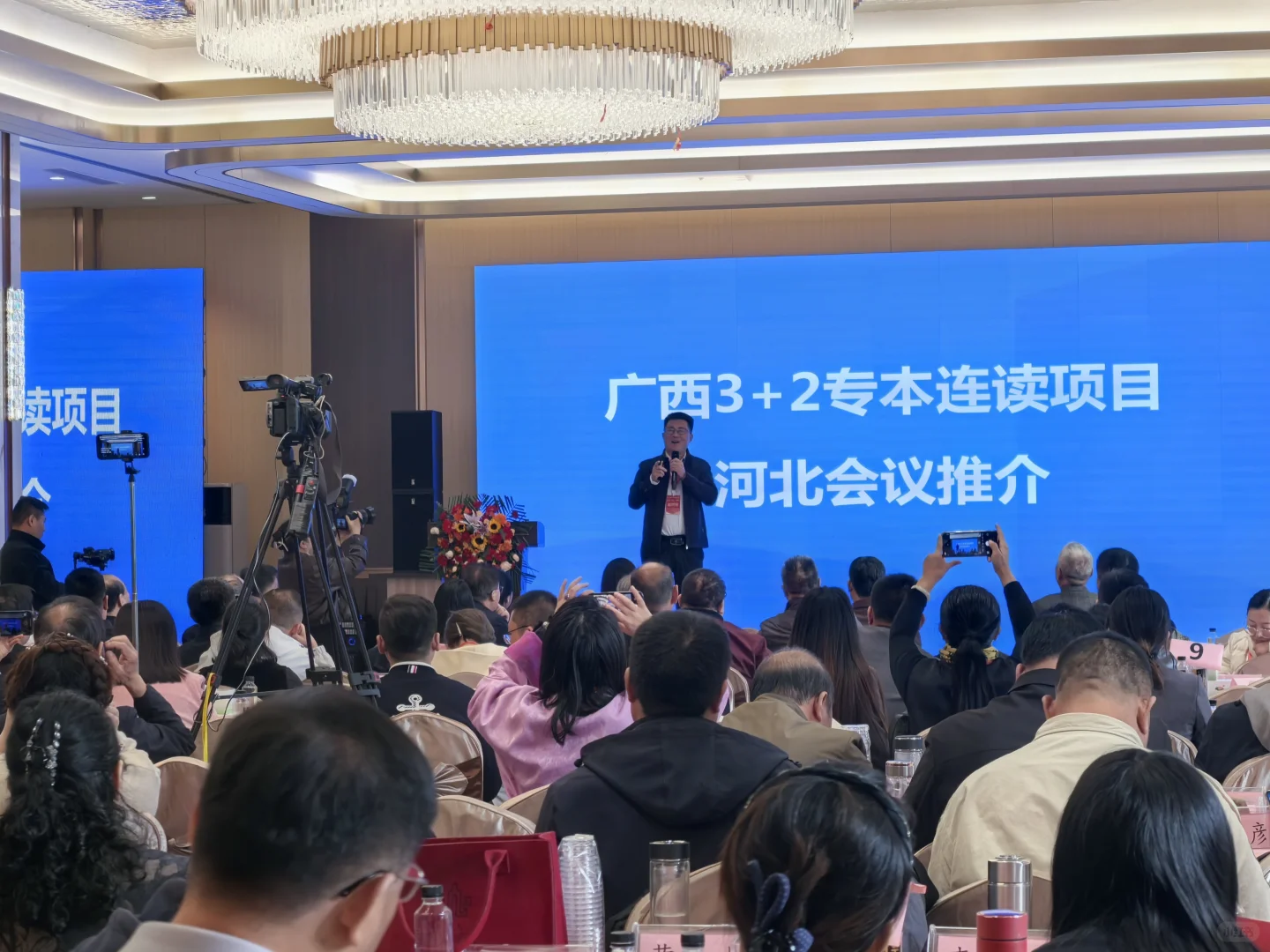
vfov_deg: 15.6
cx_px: 635
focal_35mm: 95
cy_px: 476
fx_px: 3485
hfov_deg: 20.7
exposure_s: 1/113
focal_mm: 15
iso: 50
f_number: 2.1
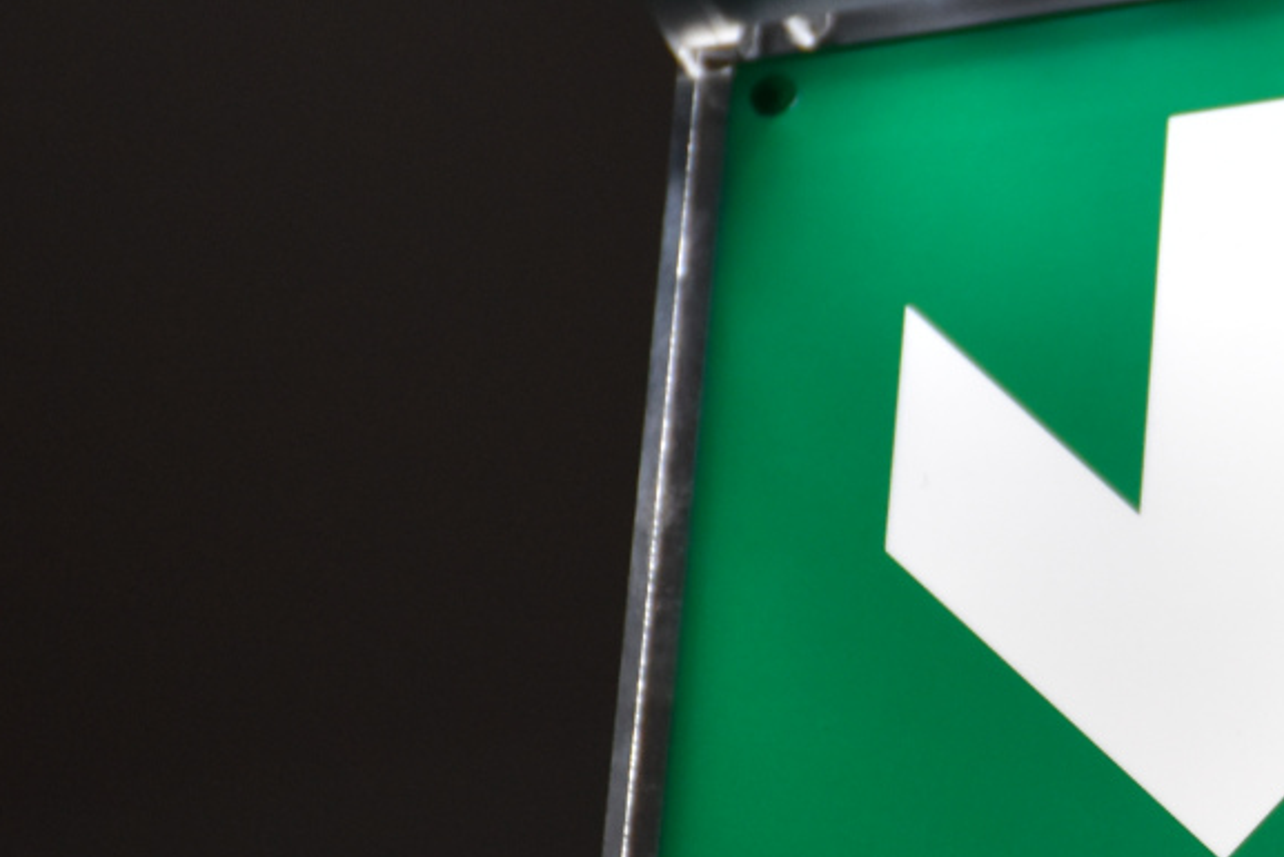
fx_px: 17613
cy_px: 380
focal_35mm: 494
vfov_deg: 2.8
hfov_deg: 4.2
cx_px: 1823
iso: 640
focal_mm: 95
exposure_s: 1/60
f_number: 5.3
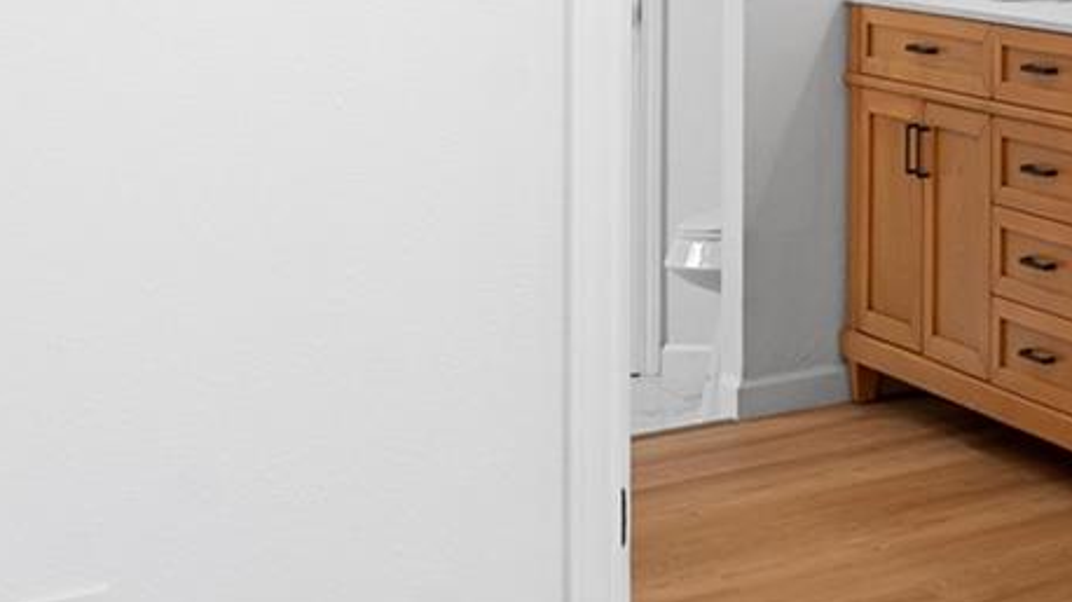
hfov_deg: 20.5
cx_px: 1901
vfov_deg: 15.6
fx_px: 2131
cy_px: -71
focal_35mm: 75
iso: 250
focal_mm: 16
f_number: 8
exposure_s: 1/2.5
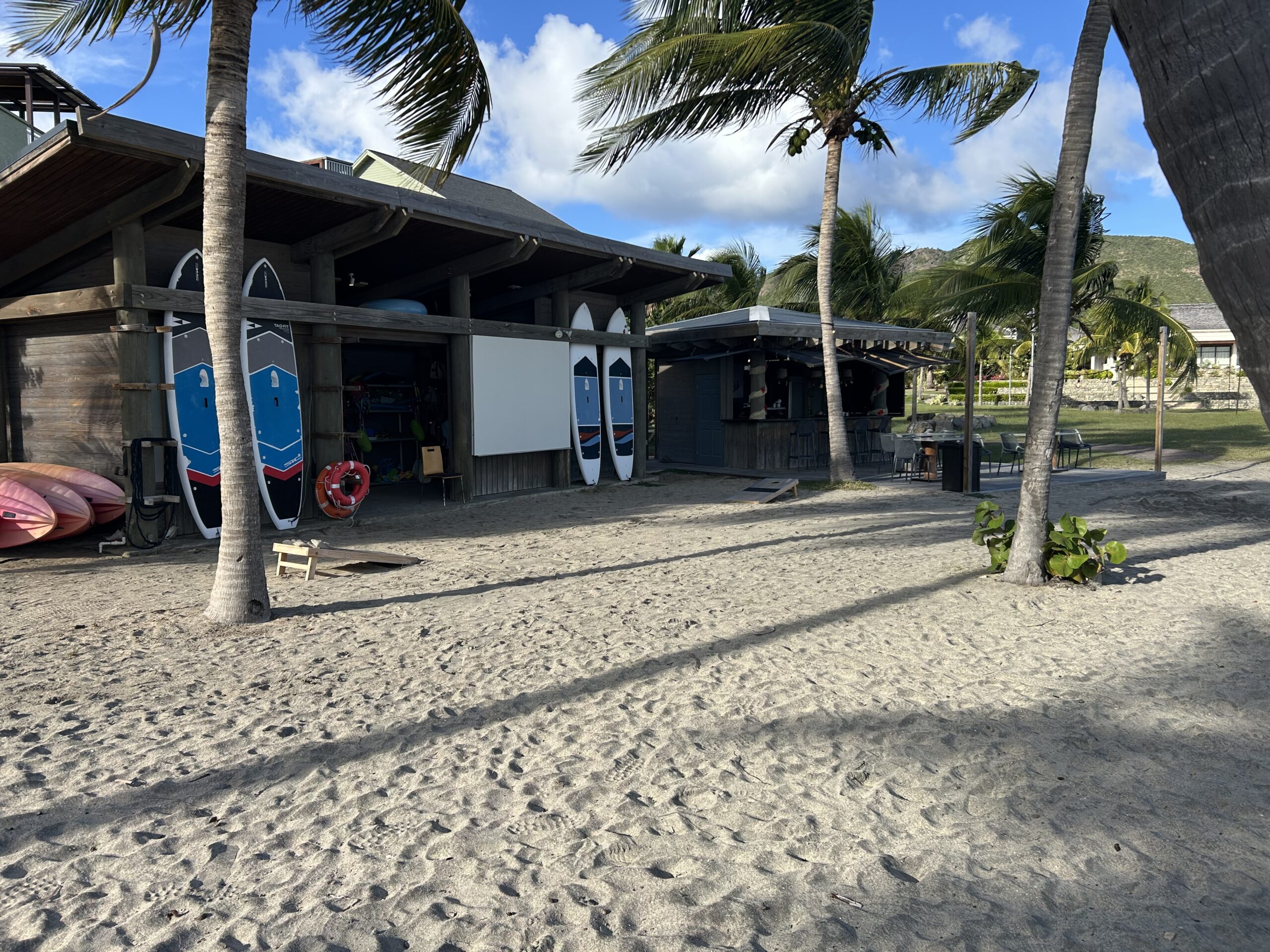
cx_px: 635
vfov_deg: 53.1
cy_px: 476
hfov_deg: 67.3
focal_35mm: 26
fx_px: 954
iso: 50
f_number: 1.5
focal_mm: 5.7
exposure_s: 1/2841
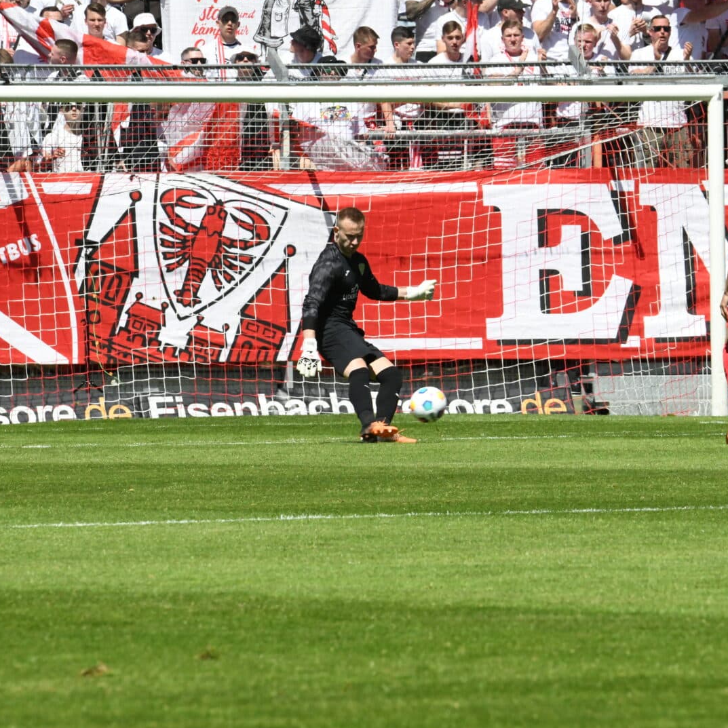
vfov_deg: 2.7
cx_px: 504
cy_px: 281
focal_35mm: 649
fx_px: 15442
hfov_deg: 2.7
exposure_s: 1/1600
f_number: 20
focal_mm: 400
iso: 4000
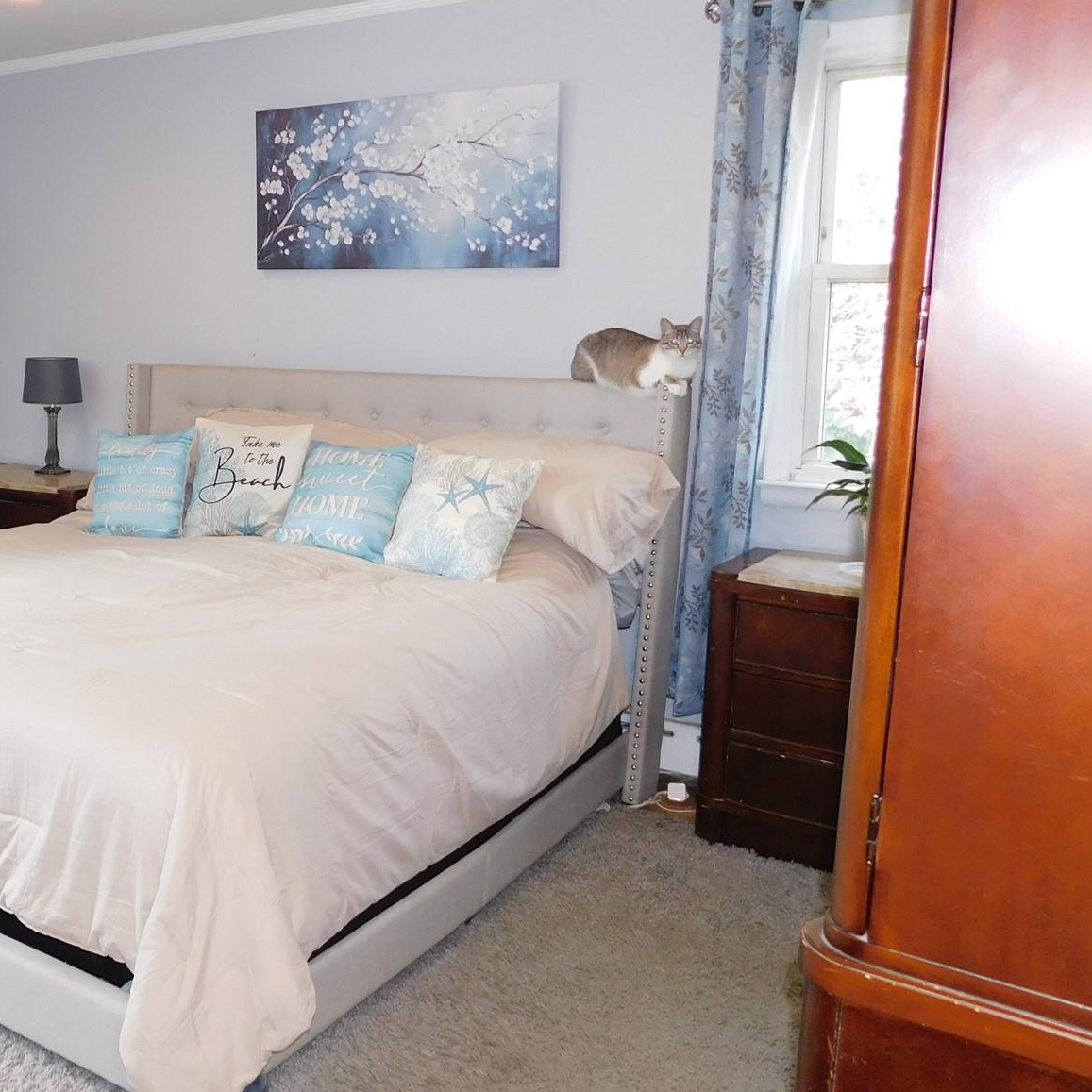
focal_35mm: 36
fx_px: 1285
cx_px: 149
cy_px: 460
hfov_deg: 42.9
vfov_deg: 45.9
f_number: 3
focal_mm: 4
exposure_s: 1/30
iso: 200
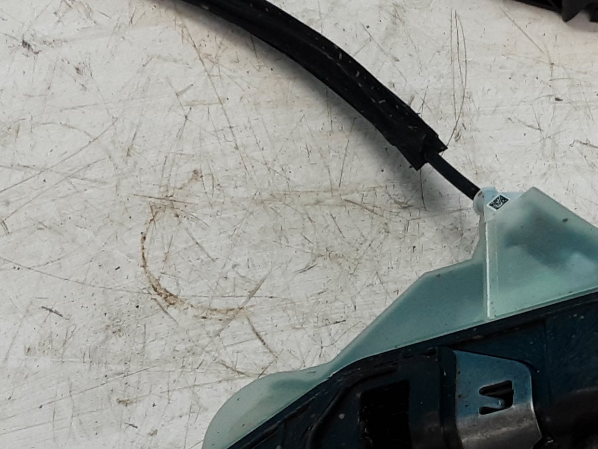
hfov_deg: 26.0
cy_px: 282
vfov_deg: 20.7
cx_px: 595
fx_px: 1227
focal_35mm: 71
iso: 64
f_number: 1.9
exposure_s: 1/50
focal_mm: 2.91
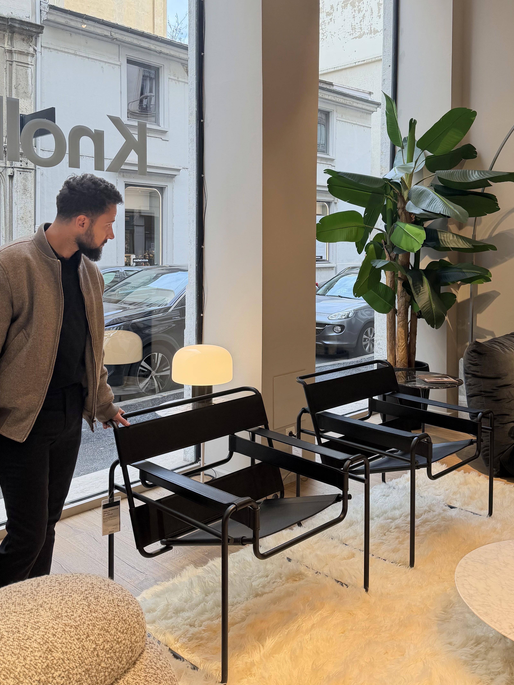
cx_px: 257
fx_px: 634
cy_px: 262
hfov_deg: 44.2
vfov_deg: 56.2
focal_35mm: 32
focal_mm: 6.76
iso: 80
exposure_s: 1/333
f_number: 1.78
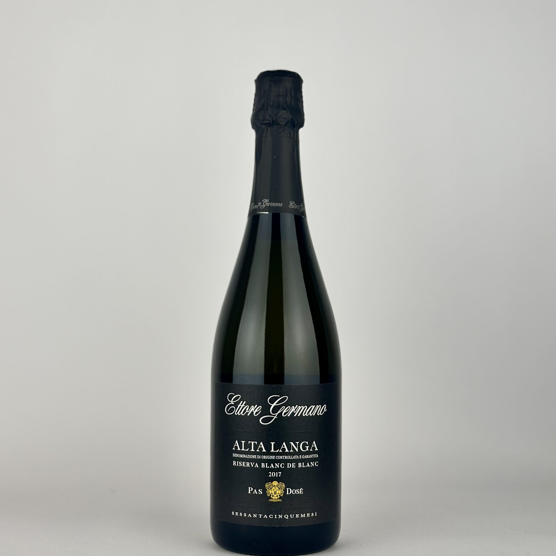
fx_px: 1036
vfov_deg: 30.0
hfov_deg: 30.0
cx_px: 277
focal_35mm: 57
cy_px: 295
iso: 80
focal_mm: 6.86
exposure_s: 1/672
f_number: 1.78
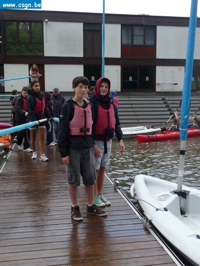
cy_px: 133
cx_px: 100
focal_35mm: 41
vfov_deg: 45.8
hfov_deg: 35.1
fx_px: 316
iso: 100
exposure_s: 1/125
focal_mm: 5
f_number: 3.4
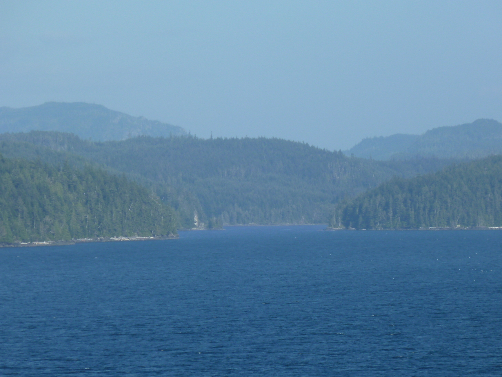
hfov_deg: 7.9
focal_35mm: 250
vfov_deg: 5.9
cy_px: 188
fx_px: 3625
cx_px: 251
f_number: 5.9
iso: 80
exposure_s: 1/250
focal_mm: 36
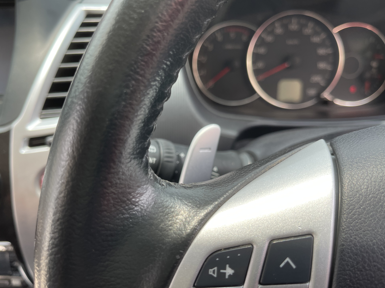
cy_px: 145
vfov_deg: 53.1
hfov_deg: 67.3
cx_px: 192
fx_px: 289
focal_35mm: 26
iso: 32
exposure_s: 1/177
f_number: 1.6
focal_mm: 5.1
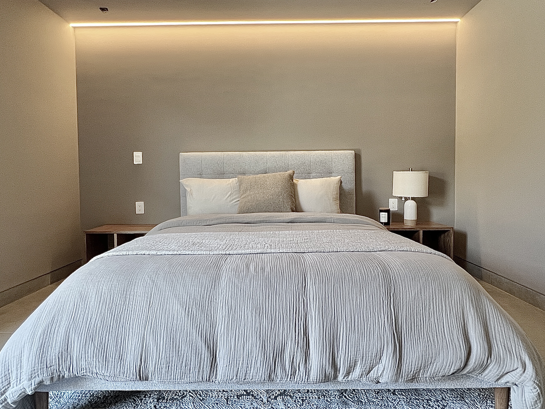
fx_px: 315
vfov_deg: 65.9
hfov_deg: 81.7
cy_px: 195
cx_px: 268
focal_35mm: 20
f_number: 1.8
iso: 250
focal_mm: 1.57
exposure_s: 1/86
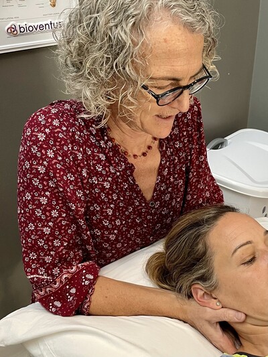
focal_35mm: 26
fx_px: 268
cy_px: 178
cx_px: 134
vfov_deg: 67.3
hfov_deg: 53.1
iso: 200
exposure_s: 1/60
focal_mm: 4.2
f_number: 1.6
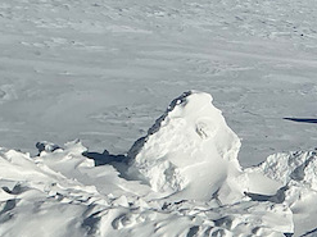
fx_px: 1327
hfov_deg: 12.4
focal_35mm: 145
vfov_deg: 10.2
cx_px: 588
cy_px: 60
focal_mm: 3
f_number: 1.8
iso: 25
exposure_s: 1/6536
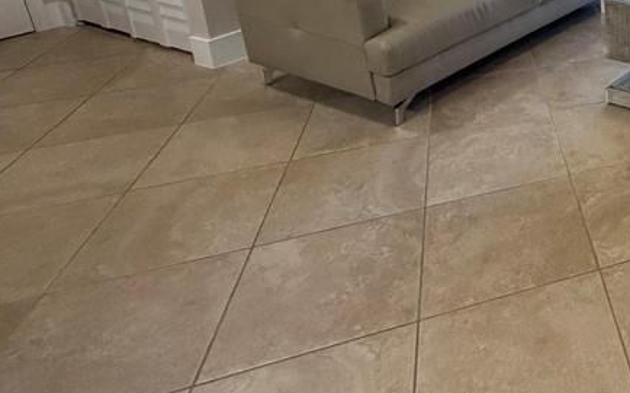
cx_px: 705
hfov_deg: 42.4
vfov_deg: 32.4
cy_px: -26
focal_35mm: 35
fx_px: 601
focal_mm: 2.22
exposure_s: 1/120
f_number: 2.2
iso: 320
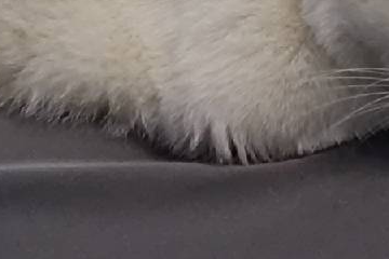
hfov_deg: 5.6
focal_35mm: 364
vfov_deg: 3.8
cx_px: -18
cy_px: -87
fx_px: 3933
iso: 1075
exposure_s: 1/50
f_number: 1.6
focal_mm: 5.58
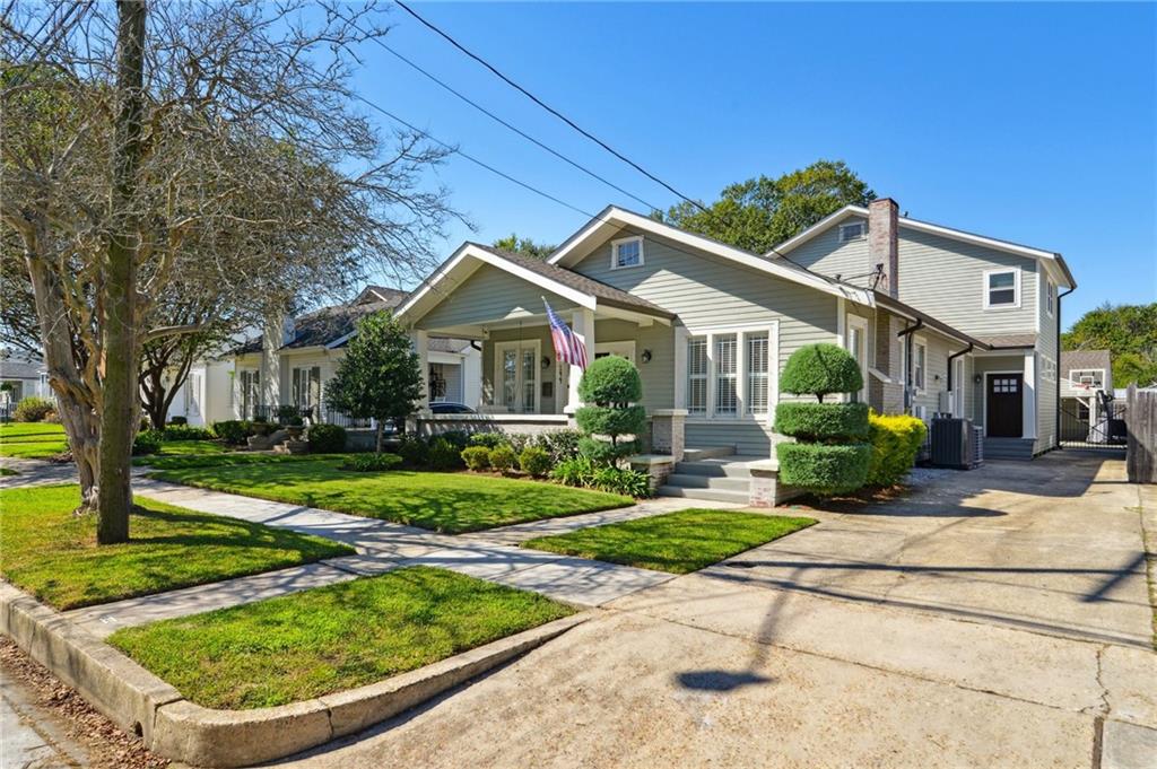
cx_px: 578
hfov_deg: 78.6
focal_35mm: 22
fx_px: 706
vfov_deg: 57.1
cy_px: 384
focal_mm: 22
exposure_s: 1/500
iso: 400
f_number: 11
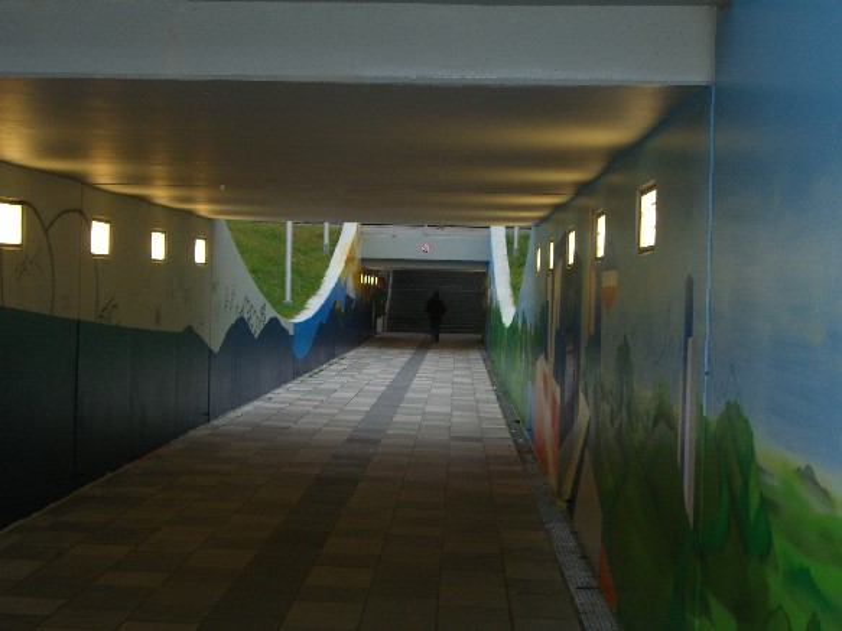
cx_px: 421
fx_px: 1386
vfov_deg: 25.7
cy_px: 316
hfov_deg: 33.8
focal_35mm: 57
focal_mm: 11.8
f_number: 3.6
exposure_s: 1/60
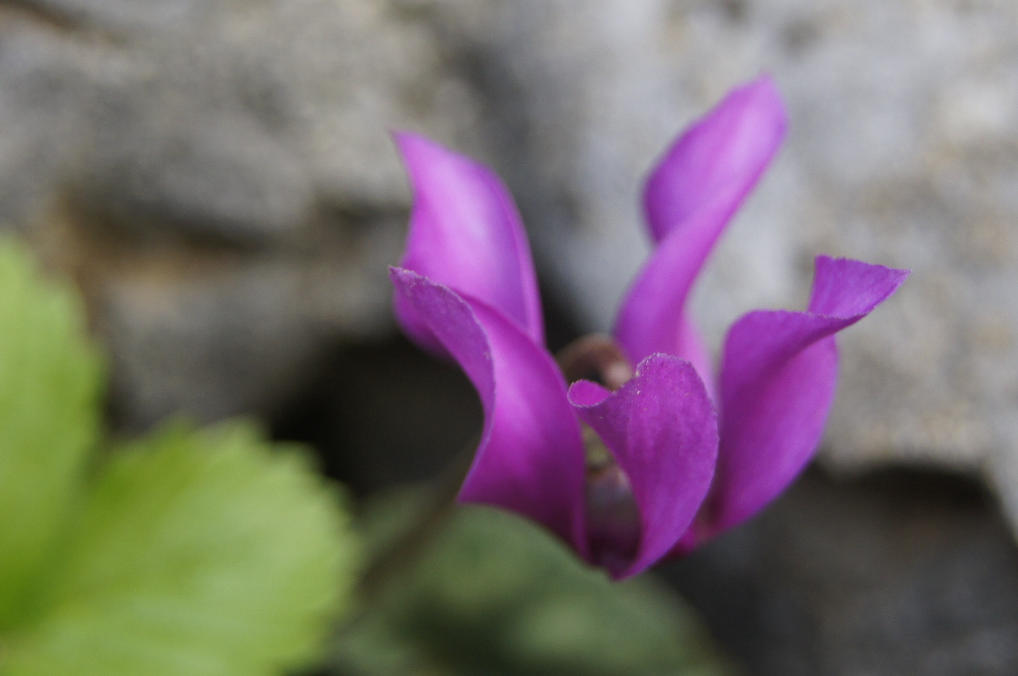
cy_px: 338
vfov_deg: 8.3
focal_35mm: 165
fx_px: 4660
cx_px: 509
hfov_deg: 12.5
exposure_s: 1/100
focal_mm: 55
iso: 320
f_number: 5.6
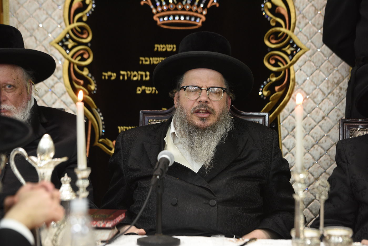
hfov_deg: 12.5
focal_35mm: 165
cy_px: 123
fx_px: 1686
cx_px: 184
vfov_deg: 8.3
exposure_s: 1/125
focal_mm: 165
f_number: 4
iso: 1600
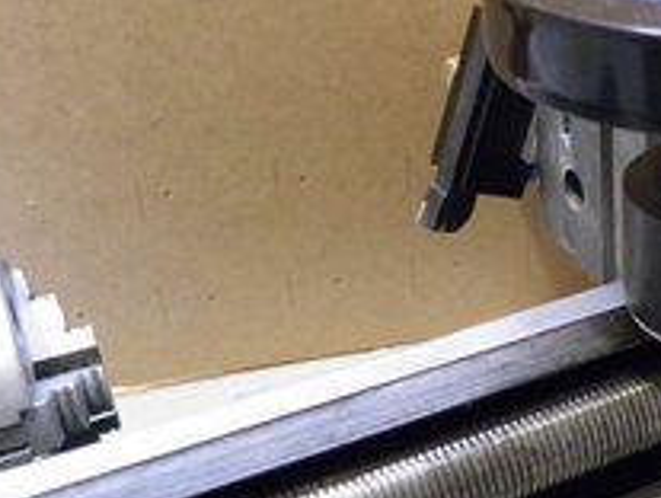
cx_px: 607
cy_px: 217
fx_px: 1033
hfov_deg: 33.4
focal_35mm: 54
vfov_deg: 27.1
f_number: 2.8
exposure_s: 1/10
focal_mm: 4.9
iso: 400
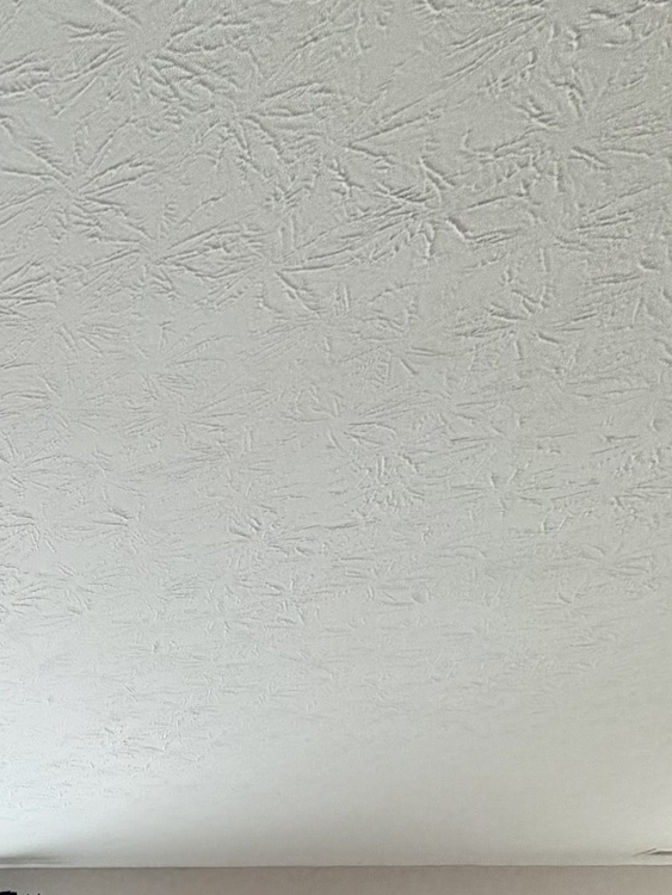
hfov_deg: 26.4
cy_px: 1211
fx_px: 1112
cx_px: -283
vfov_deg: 31.6
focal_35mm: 43
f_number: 2.2
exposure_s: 1/120
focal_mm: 2.22
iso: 250
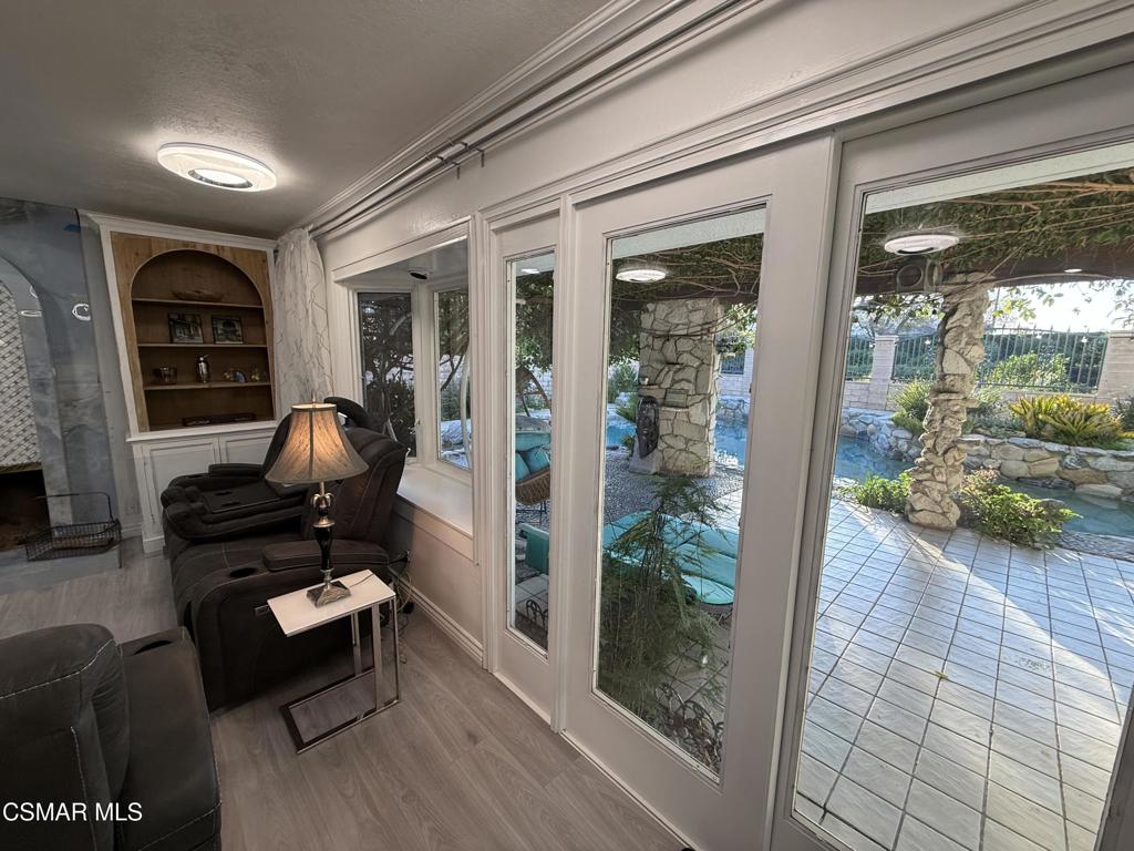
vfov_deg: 85.7
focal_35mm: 14
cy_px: 426
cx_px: 567
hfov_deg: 102.1
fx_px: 459
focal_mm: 2.22
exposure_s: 1/120
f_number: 2.2
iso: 100
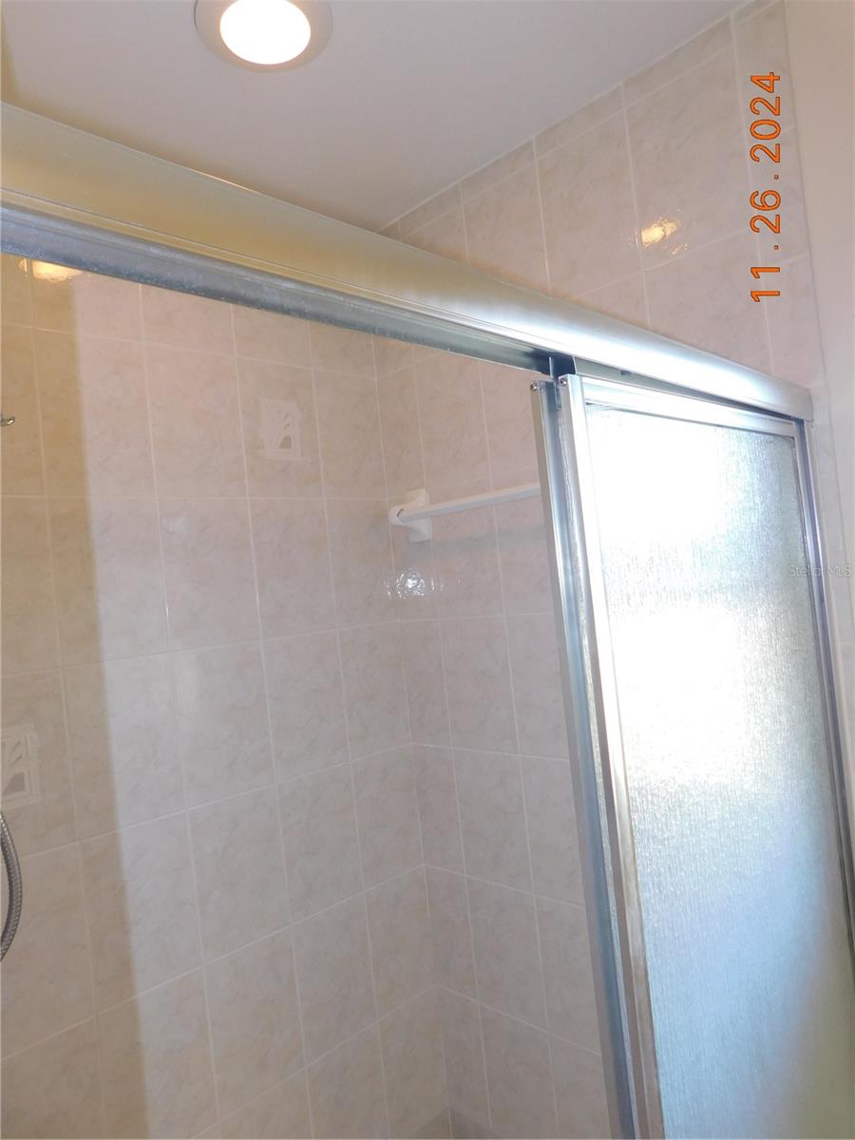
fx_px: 757
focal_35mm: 23
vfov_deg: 73.9
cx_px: 428
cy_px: 570
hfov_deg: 58.9
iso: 125
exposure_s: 1/30
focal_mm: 4
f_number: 3
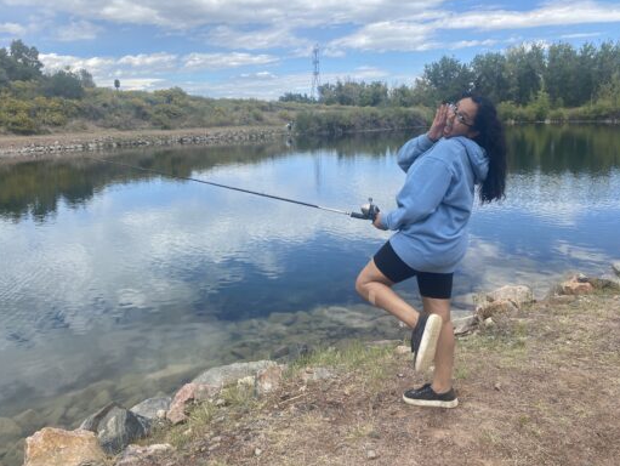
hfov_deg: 63.4
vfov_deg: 49.8
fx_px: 502
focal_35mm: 28
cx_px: 311
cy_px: 221
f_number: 1.8
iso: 32
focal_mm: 4.25
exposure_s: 1/2222
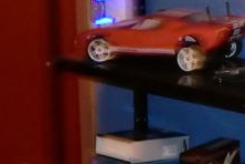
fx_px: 1143
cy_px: -73
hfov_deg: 11.6
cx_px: 400
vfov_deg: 8.0
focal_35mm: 168
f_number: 3.1
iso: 400
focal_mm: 6.3
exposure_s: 1/8
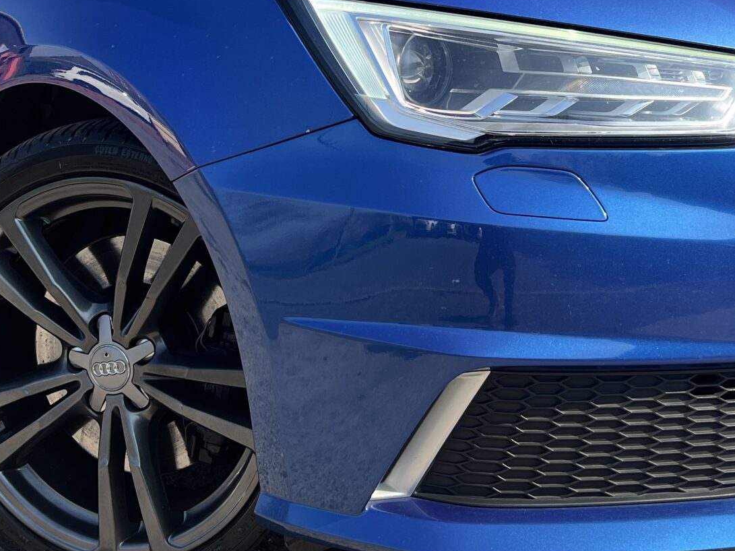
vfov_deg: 23.8
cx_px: 324
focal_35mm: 61
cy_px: 141
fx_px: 1295
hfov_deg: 31.7
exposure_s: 1/1100
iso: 50
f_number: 1.5
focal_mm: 5.7
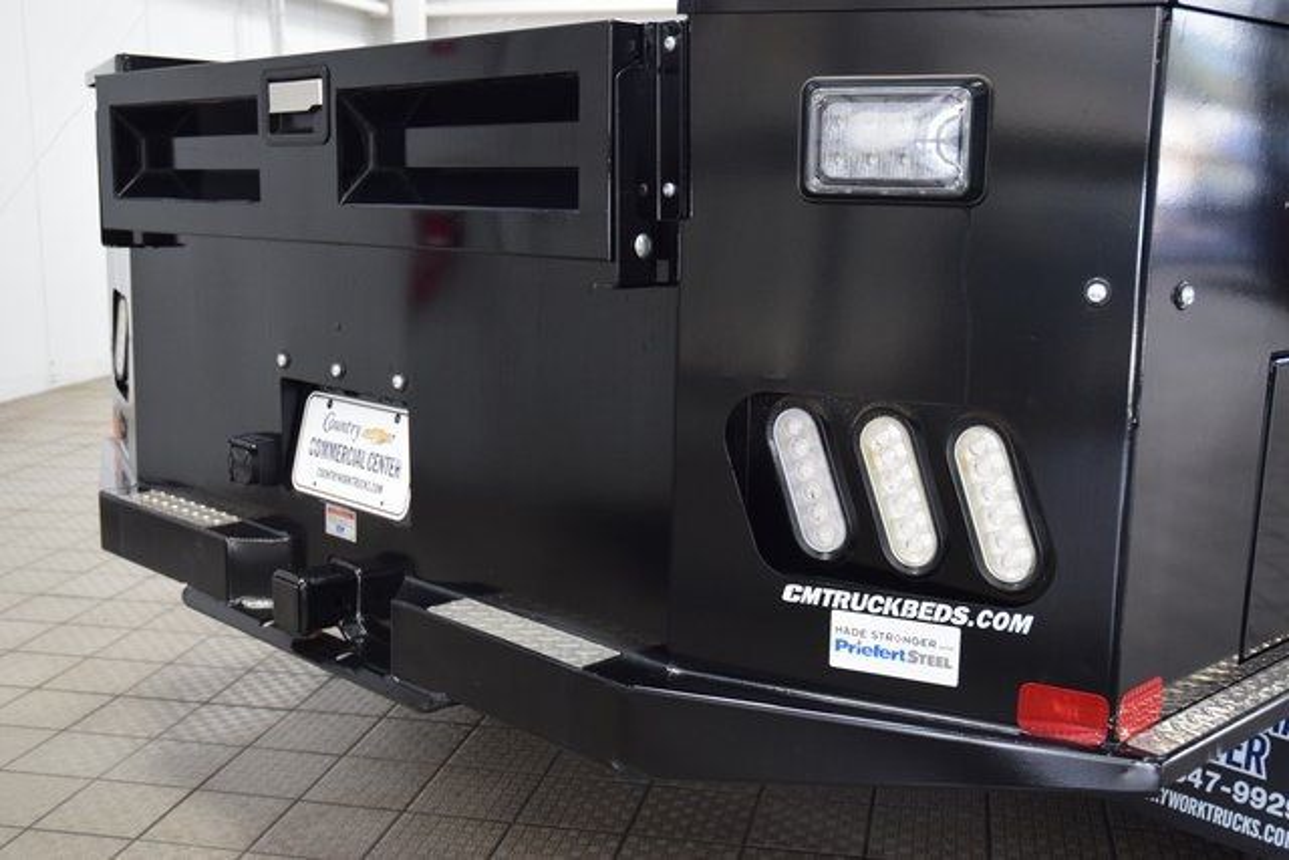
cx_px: 644
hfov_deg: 47.9
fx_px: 1450
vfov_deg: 33.0
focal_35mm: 40
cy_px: 430
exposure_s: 1/60
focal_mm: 27
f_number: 3.8
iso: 1600
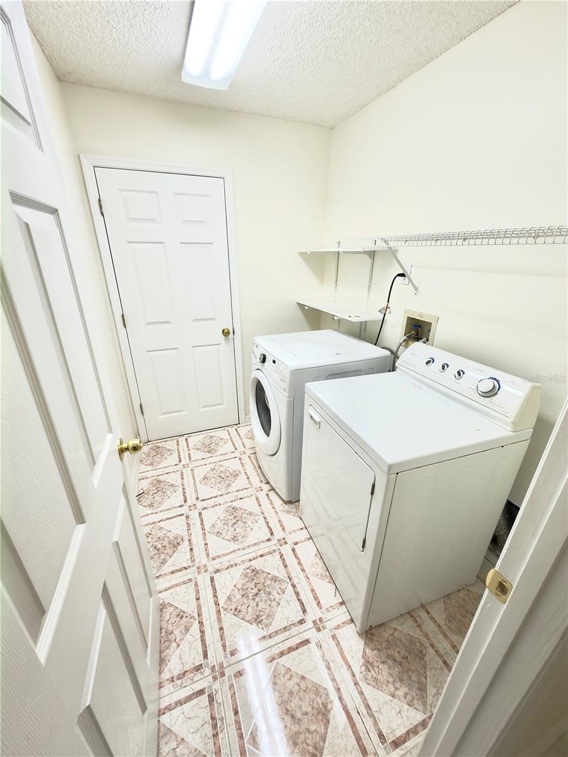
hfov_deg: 85.7
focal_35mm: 14
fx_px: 306
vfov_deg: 102.1
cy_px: 378
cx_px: 284
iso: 32
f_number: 2.2
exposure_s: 1/40
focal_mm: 2.22
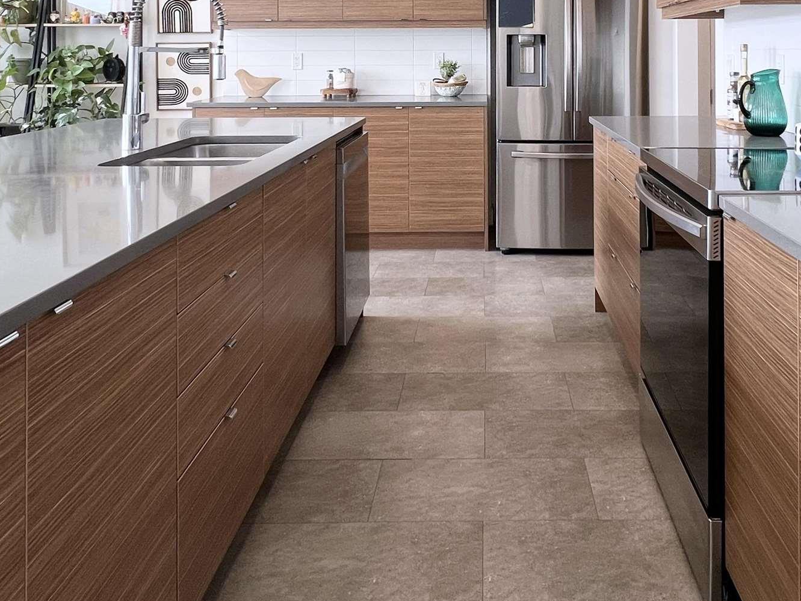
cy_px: 50
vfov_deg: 42.6
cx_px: 496
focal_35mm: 30
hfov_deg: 59.3
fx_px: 694
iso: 64
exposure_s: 1/120
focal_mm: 1.57
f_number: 1.8
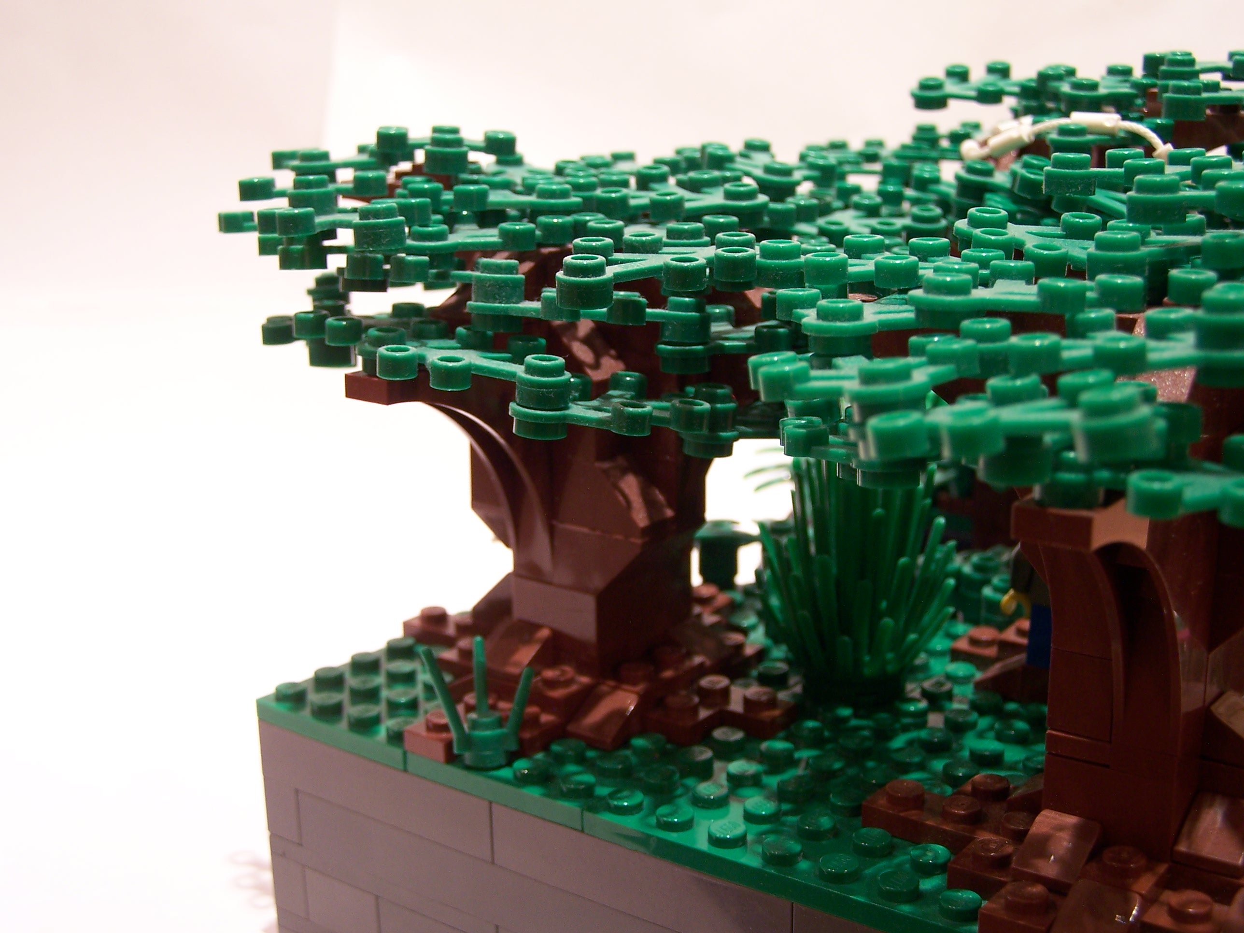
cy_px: 466
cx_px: 622
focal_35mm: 48
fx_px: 1725
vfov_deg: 30.3
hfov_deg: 39.7
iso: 80
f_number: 3
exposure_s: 1/3
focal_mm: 8
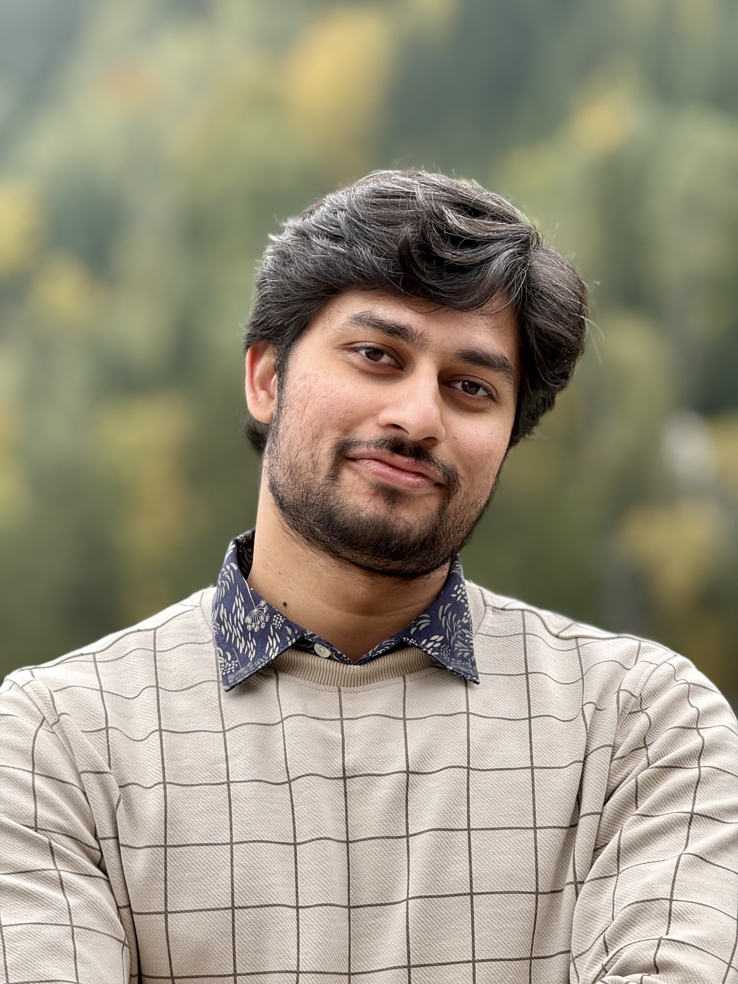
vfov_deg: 16.4
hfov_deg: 12.3
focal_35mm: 120
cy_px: 492
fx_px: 3411
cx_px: 369
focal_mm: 15.66
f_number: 2.8
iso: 64
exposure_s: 1/152
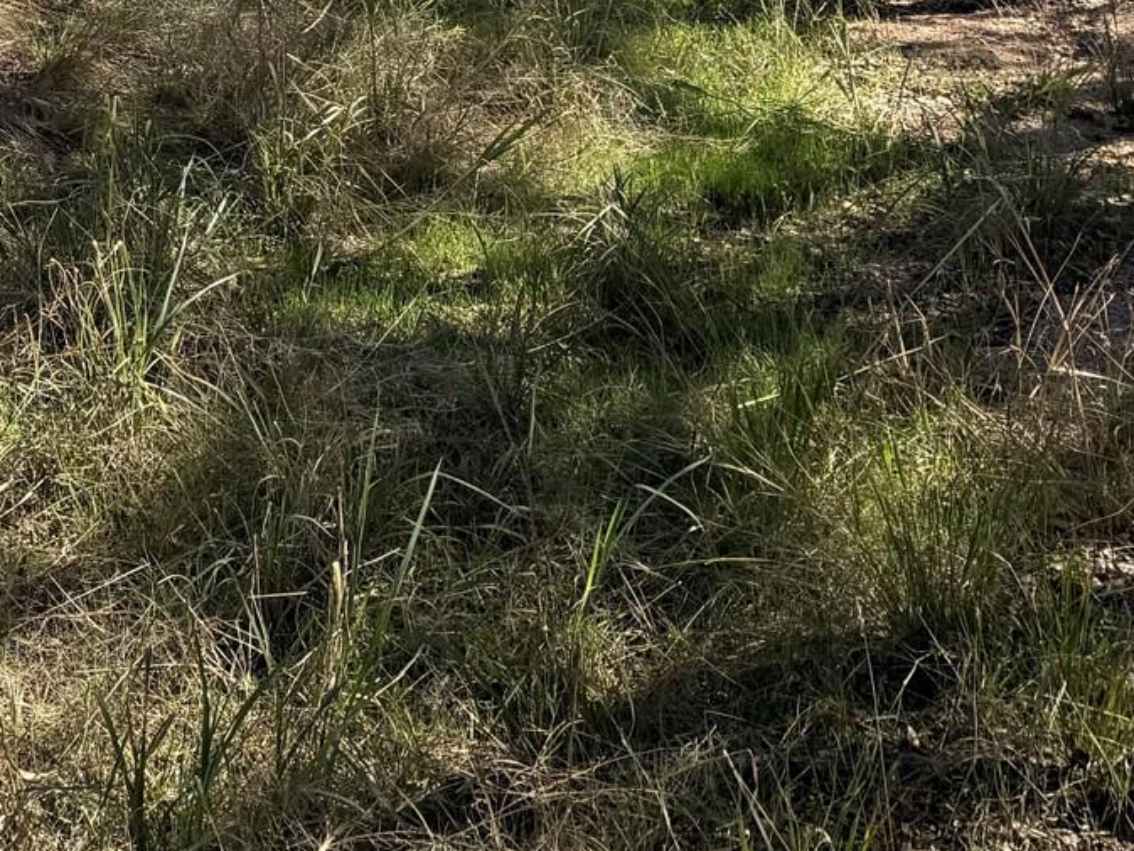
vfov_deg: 18.8
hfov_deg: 25.8
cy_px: -236
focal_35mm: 73
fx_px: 2392
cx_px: 111
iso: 80
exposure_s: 1/1770
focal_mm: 6.76
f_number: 1.78
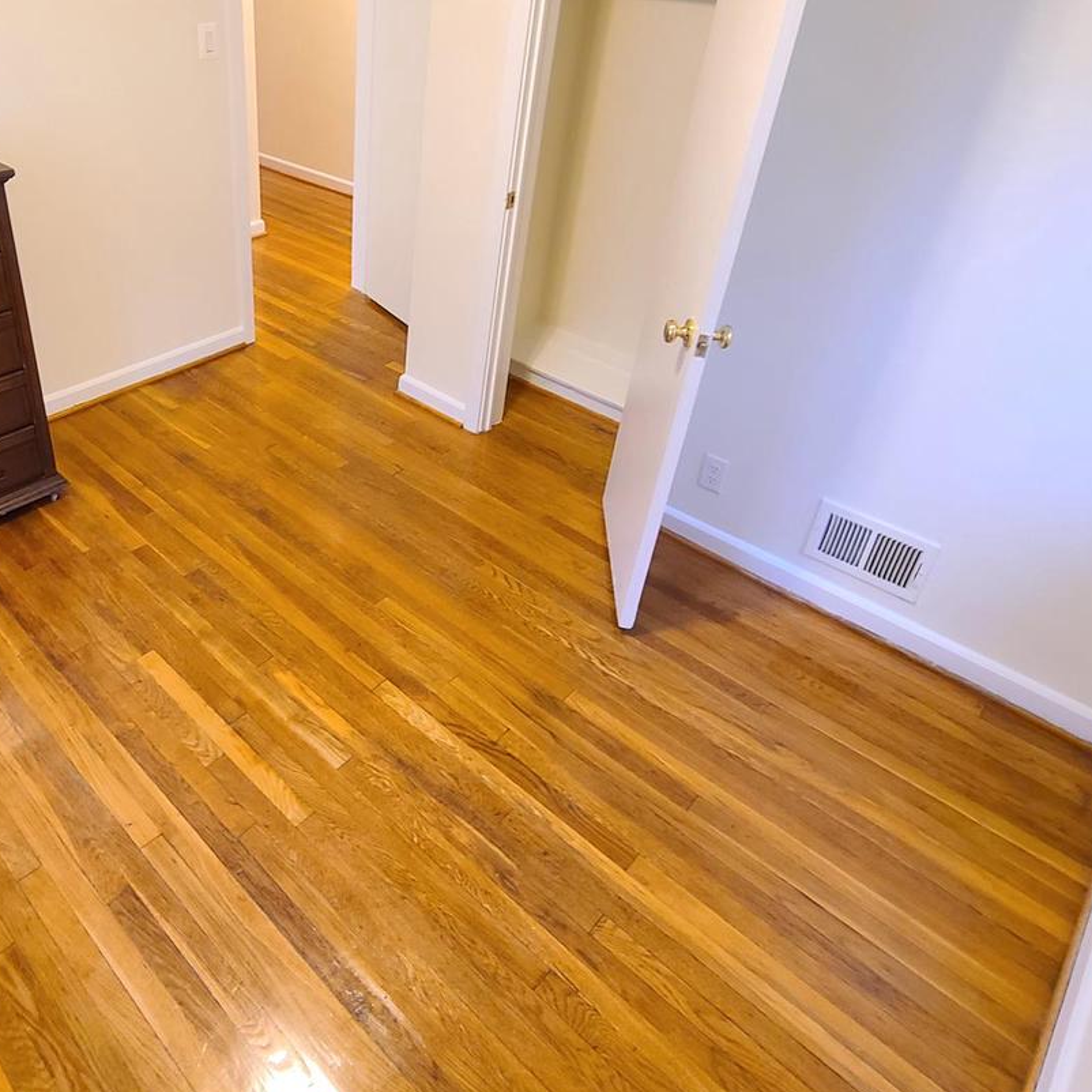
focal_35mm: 22
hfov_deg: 67.4
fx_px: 785
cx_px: 350
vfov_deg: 68.6
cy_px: 413
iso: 320
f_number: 2.2
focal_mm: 2.2
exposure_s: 1/29
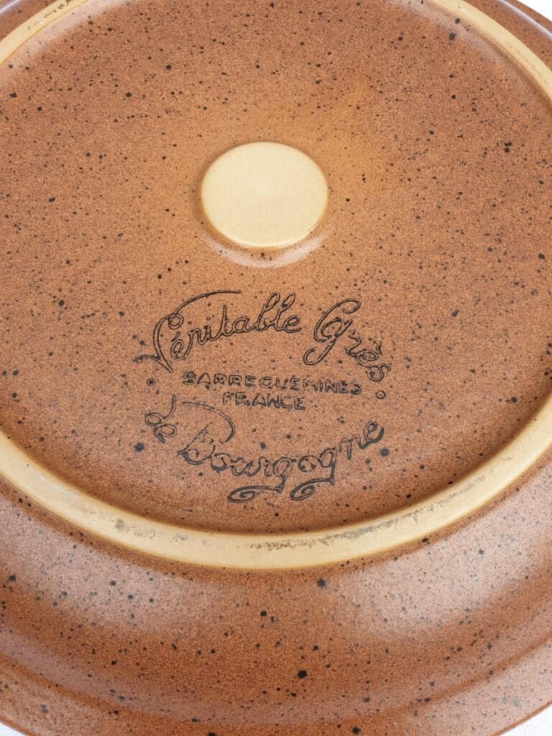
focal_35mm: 26
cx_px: 276
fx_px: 553
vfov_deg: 67.3
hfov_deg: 53.1
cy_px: 368
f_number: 2.4
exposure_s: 1/136
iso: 50
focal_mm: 4.3
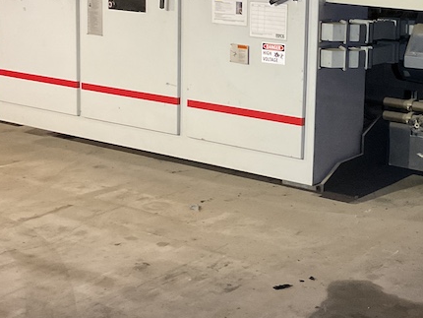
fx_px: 844
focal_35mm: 69
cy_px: 59
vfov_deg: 21.1
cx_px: 336
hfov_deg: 27.6
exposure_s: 1/40
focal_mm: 3
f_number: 1.8
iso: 320
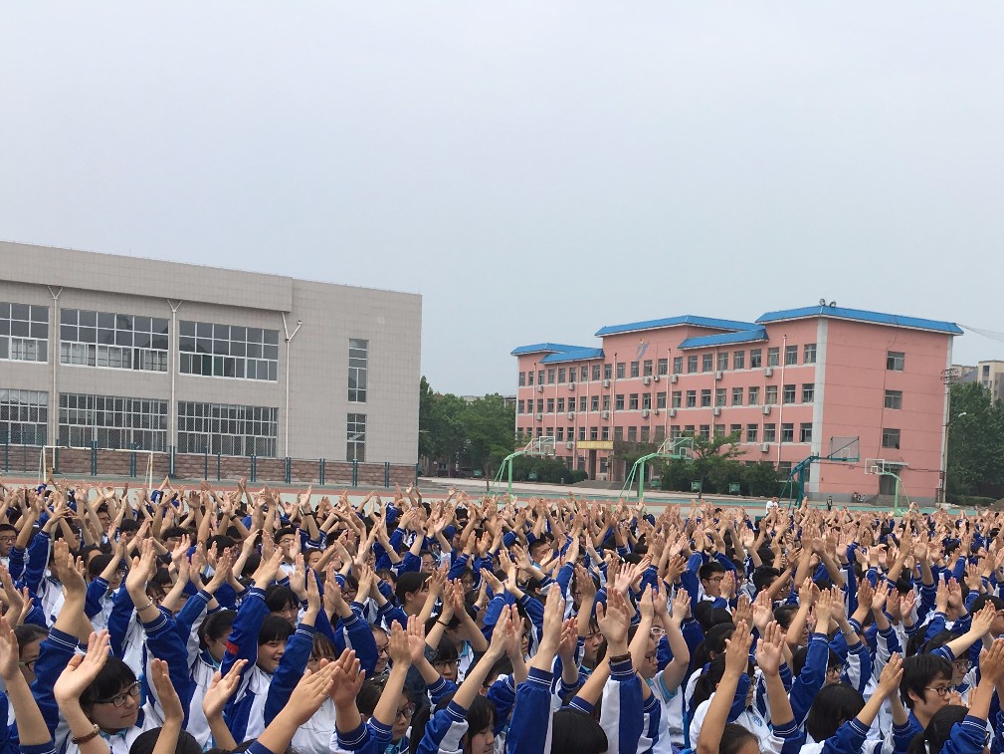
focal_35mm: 46
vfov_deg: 30.8
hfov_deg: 39.9
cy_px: 596
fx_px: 1334
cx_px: 770
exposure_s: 1/496
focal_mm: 4.15
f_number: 2.2
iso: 25
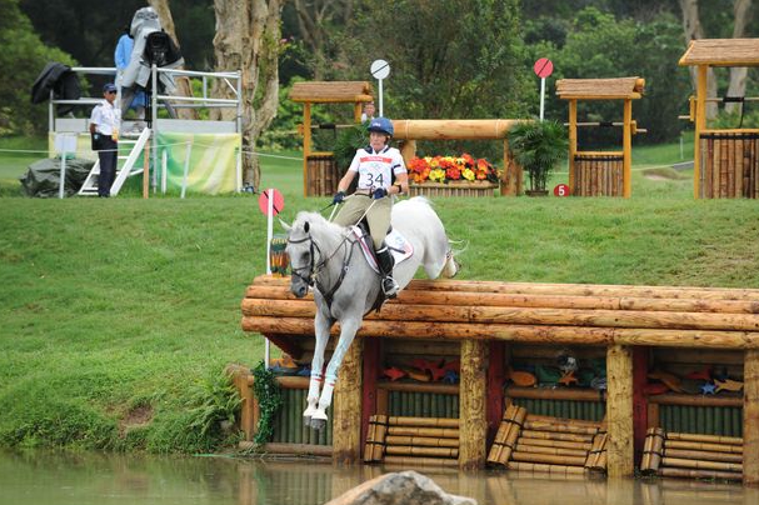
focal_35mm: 211
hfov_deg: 9.8
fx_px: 4446
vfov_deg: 6.5
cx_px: 394
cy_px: 265
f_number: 5.6
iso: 500
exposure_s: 1/500
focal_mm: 200
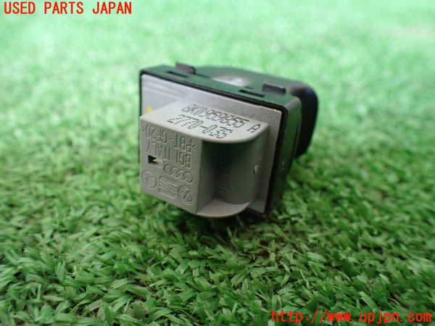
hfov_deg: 60.0
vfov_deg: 46.8
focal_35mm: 30
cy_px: 163
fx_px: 377
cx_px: 218
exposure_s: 1/80
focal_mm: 5.4
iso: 800
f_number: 2.3
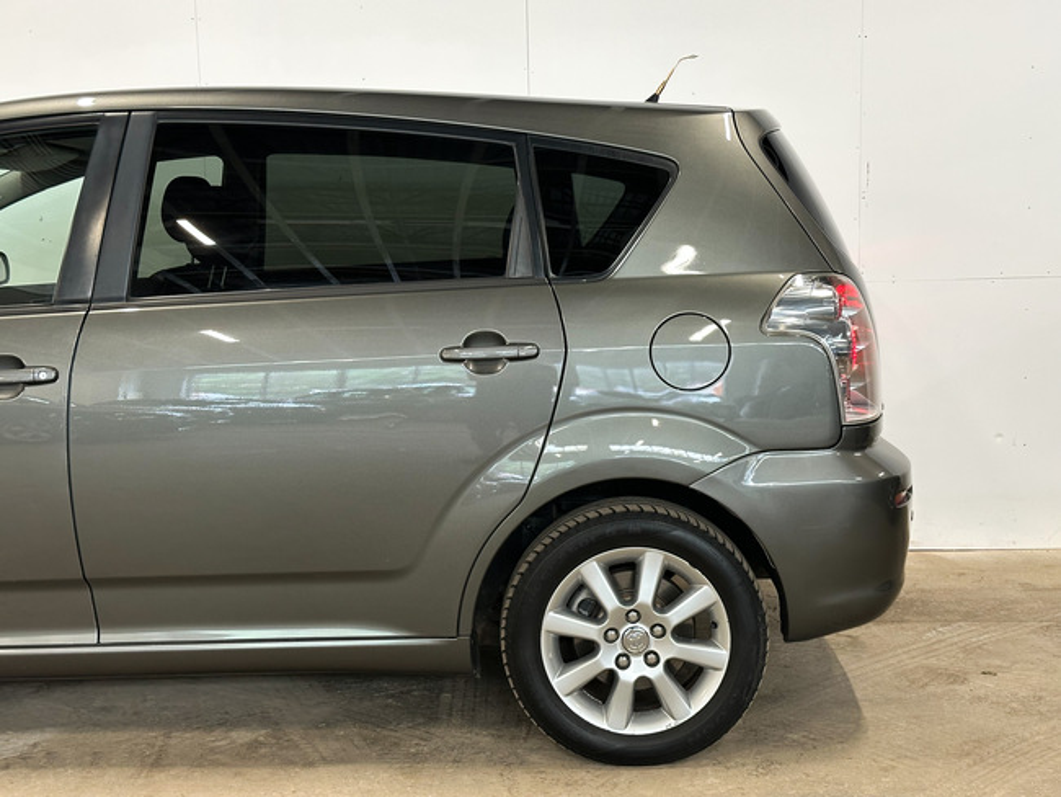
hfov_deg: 39.6
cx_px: 530
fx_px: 1472
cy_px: 398
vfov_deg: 30.3
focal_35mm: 48
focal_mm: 6.86
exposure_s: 1/50
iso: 160
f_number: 1.8
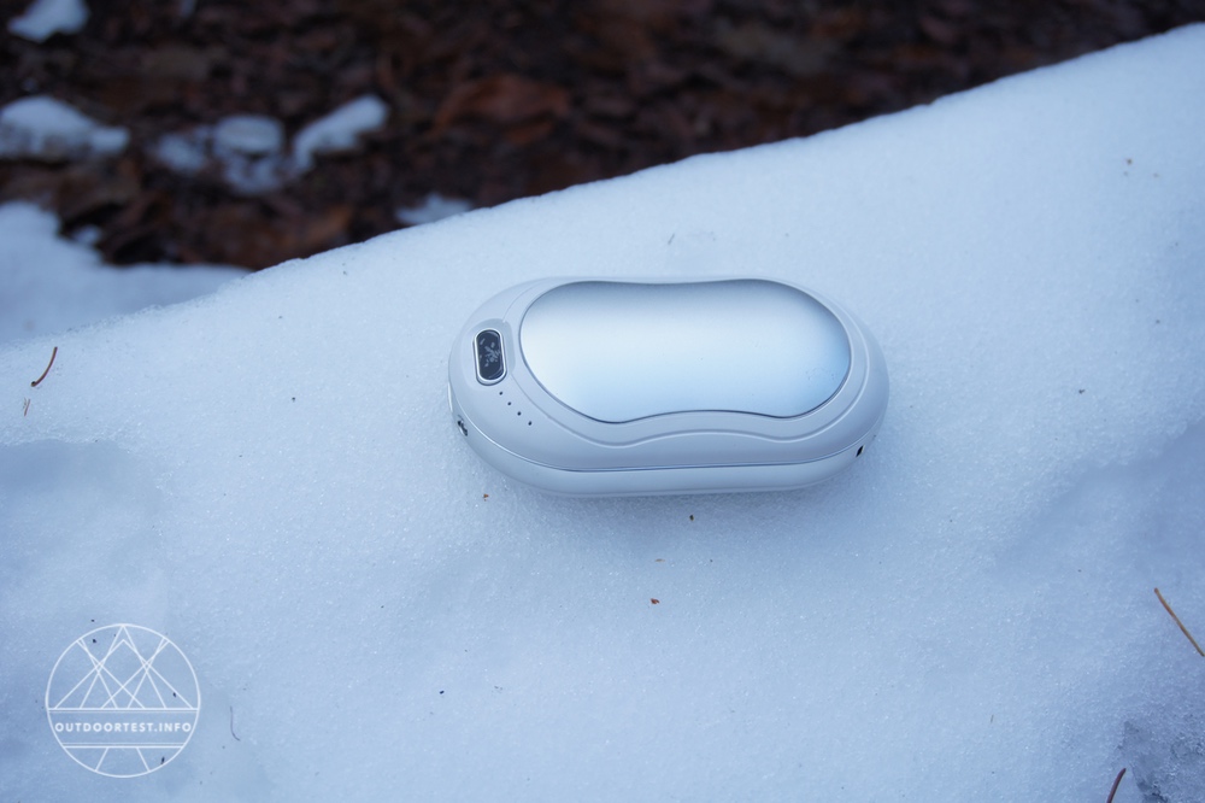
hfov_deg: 41.1
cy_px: 402
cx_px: 602
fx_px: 1606
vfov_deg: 28.1
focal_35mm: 48
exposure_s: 1/80
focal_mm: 32
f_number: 5
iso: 200
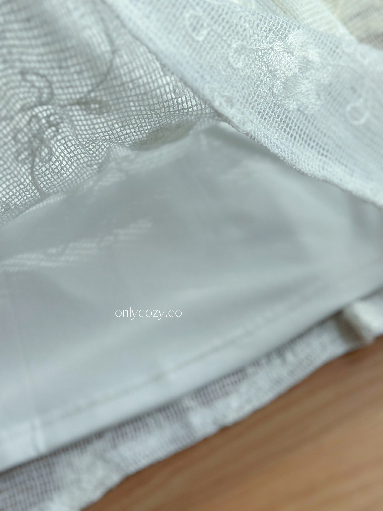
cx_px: 192
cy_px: 256
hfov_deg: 30.3
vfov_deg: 39.7
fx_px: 708
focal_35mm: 48
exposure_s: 1/1157
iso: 80
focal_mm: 6.86
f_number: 1.78
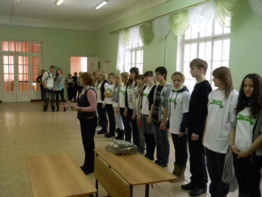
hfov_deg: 51.4
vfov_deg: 39.7
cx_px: 131
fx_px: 272
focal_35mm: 36
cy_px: 98
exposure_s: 1/40.8
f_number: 3.7
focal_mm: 6.4
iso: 800
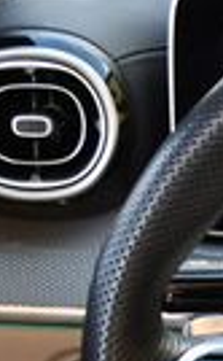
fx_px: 1723
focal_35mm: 176
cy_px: 442
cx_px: 709
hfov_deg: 6.6
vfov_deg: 11.7
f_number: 4.5
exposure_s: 1/250
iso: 400
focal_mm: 18
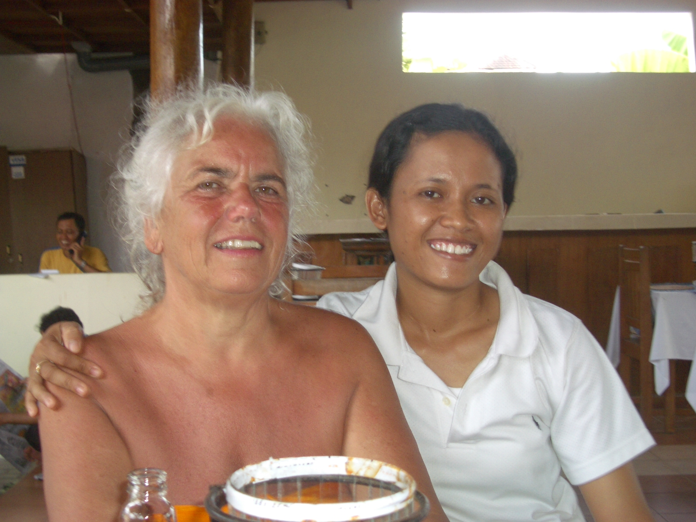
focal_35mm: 49
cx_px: 348
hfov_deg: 38.9
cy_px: 261
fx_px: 985
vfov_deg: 29.7
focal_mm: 8.2
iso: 100
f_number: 3.1
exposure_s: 1/60
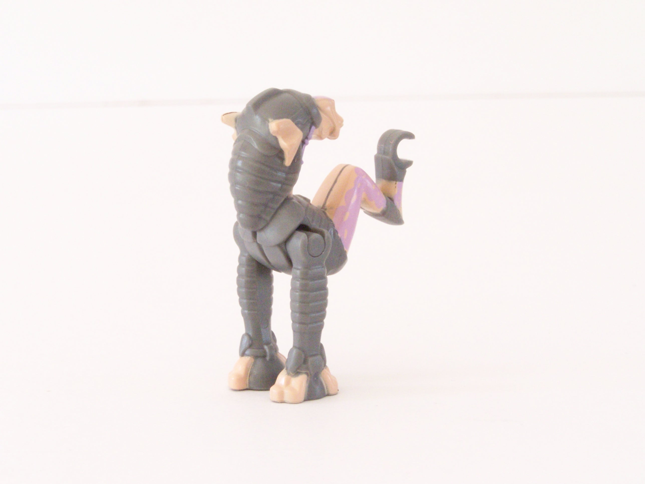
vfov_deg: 14.1
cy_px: 242
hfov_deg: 18.7
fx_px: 1956
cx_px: 322
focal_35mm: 105
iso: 400
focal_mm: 17.5
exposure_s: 1/10
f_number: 8
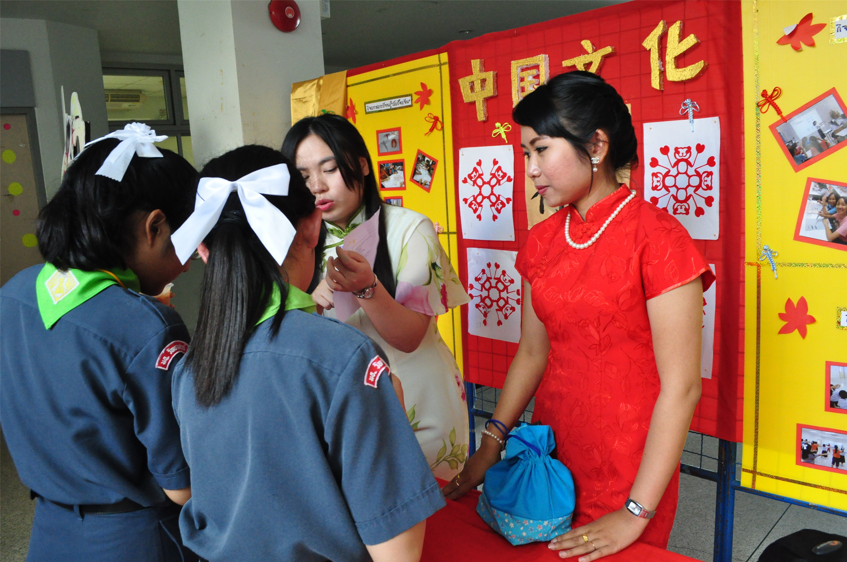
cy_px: 281
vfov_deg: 47.8
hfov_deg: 67.4
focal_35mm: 27
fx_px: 634
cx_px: 424
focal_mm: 18
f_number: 8
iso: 2000
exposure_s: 1/60
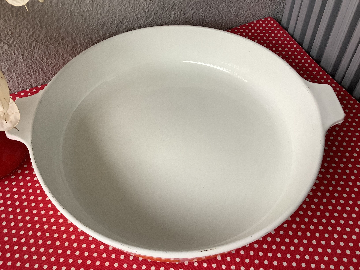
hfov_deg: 58.4
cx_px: 180
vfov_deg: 45.4
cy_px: 135
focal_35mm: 31
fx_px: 322
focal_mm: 3.3
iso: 80
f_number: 2.4
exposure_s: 1/60
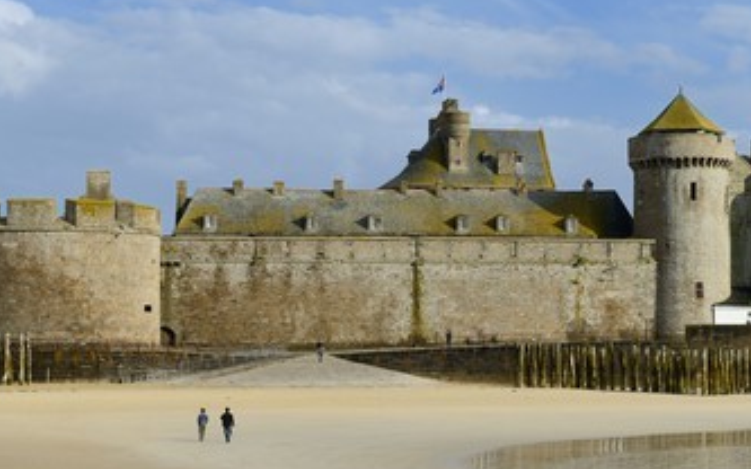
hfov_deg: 23.0
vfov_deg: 14.5
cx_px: 379
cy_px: 286
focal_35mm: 90
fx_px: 1842
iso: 200
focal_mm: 70
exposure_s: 1/250
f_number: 11
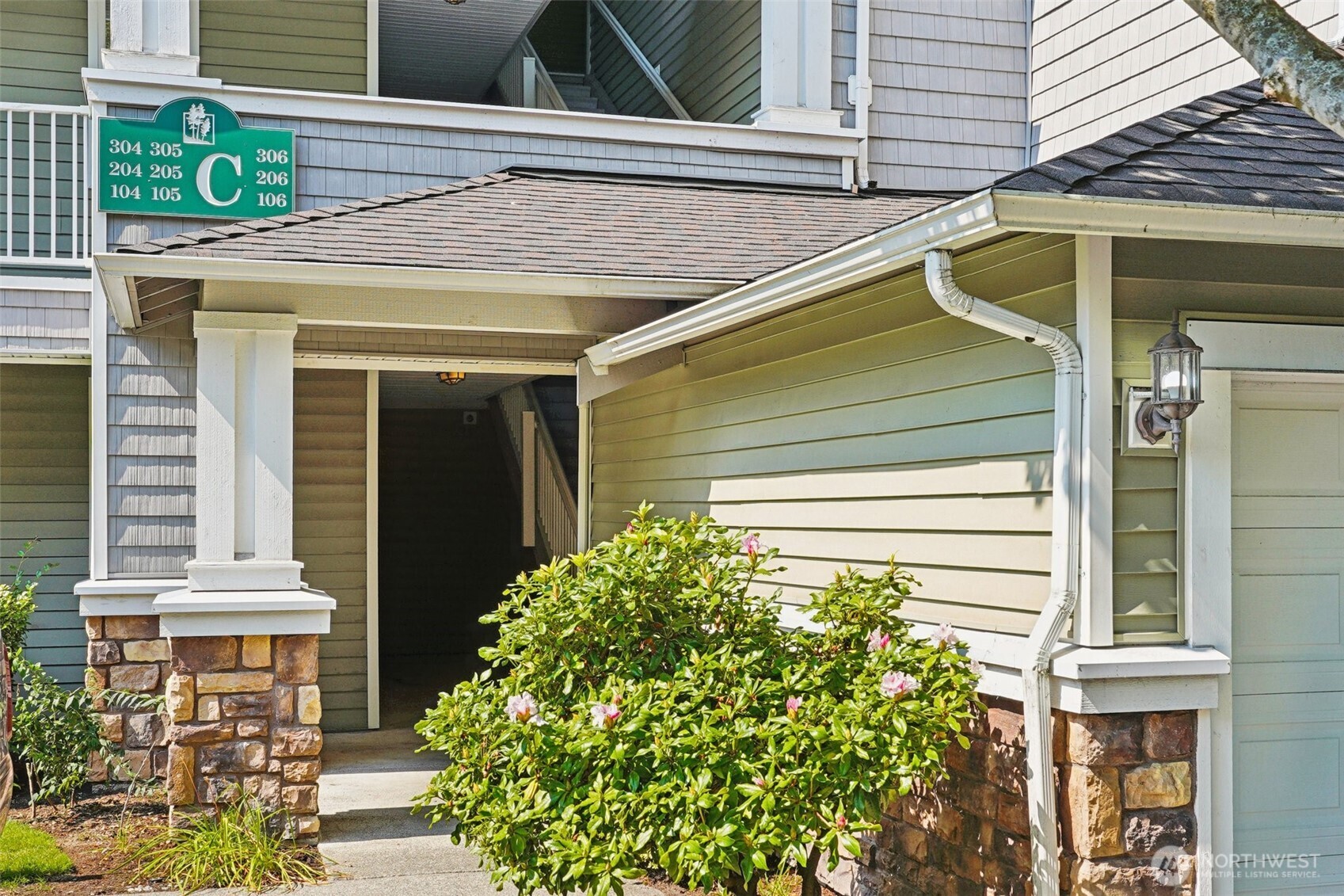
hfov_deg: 46.4
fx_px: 1568
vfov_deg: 31.9
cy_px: 448
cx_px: 672
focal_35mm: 42
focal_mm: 28
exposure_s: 1/125
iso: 125
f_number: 8
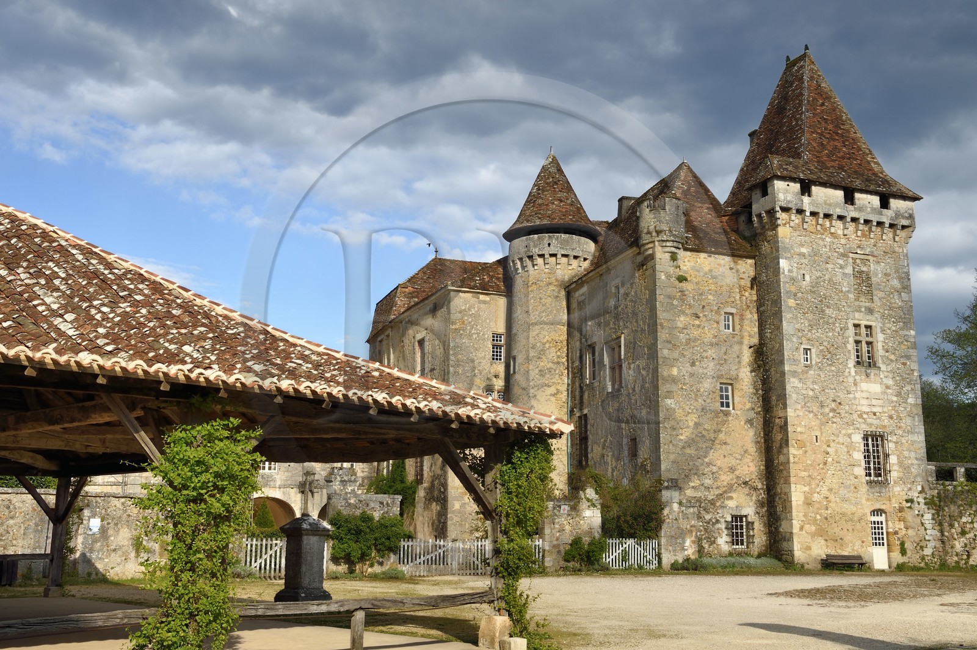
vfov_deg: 33.4
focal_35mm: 40
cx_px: 488
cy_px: 325
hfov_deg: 48.5
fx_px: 1085
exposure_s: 1/250
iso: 200
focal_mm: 40
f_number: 13
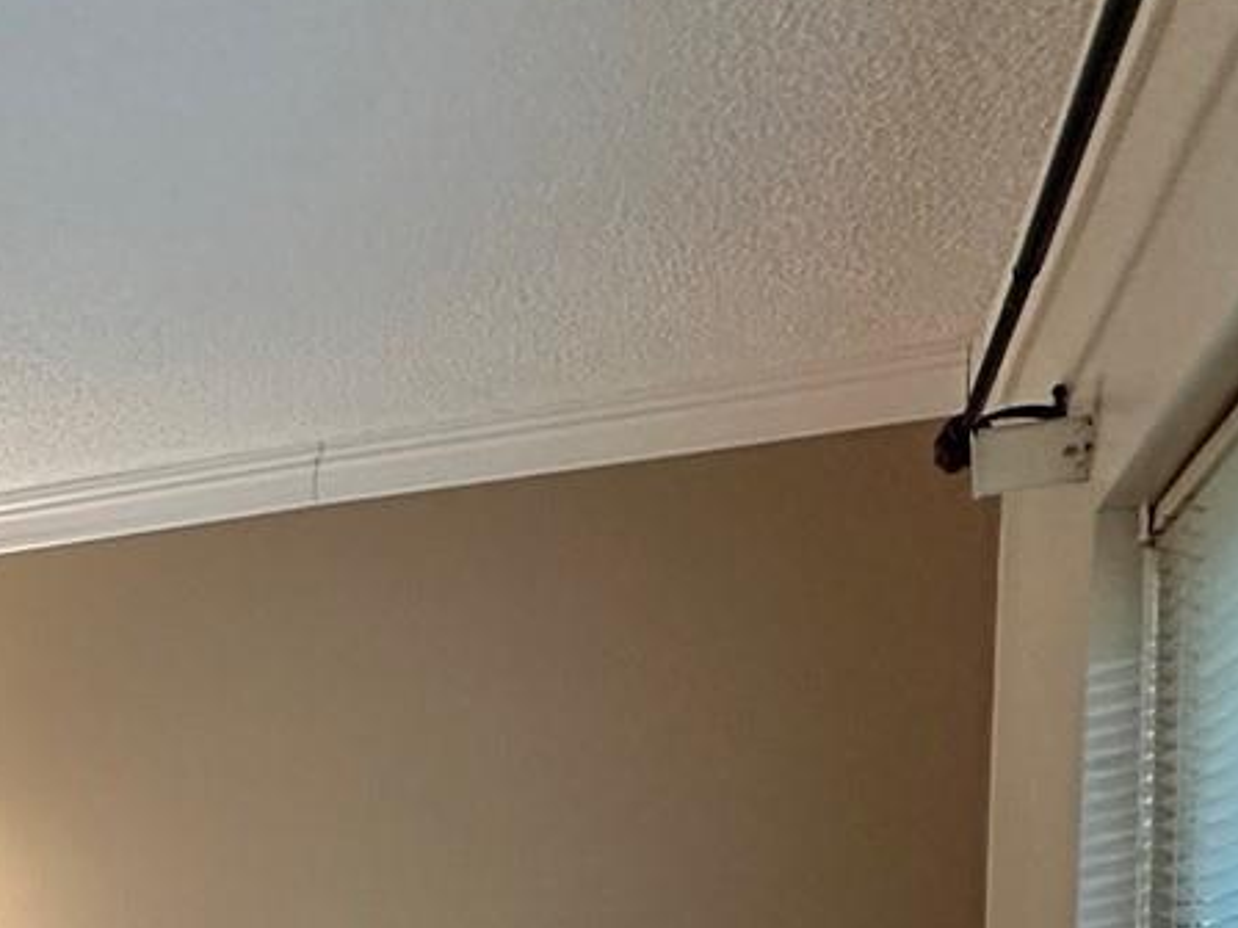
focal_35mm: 50
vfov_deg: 26.2
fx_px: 1788
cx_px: -326
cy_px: 1088
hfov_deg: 30.8
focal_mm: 2.22
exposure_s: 1/60
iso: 400
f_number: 2.2
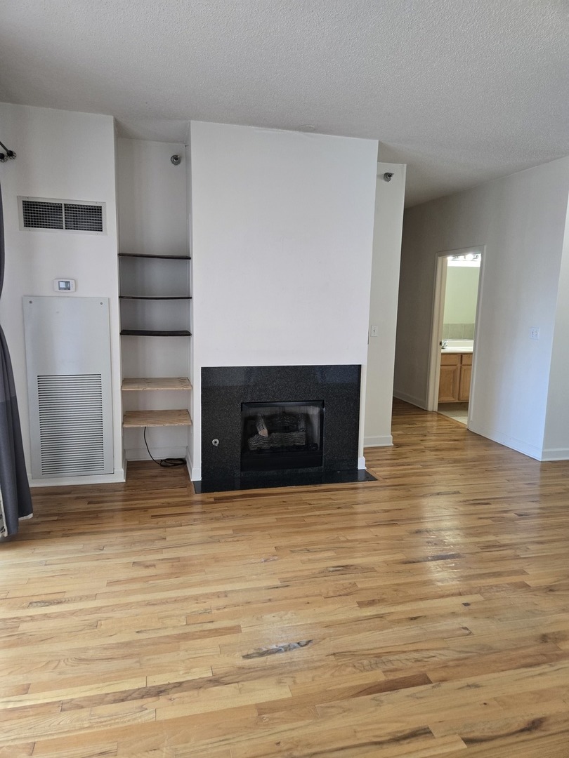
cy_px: 379
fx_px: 504
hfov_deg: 58.9
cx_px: 284
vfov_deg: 73.9
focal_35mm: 23
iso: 320
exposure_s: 1/120
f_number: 1.8
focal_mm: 5.4
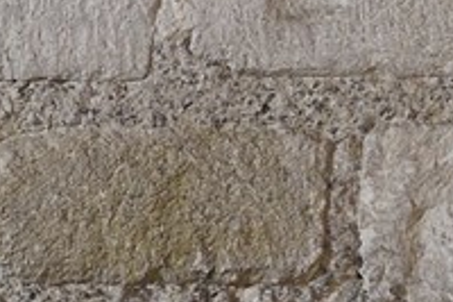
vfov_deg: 3.7
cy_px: 833
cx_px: -1112
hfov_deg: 5.3
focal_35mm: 360
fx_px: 4526
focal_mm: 45
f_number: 11
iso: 400
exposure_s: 3
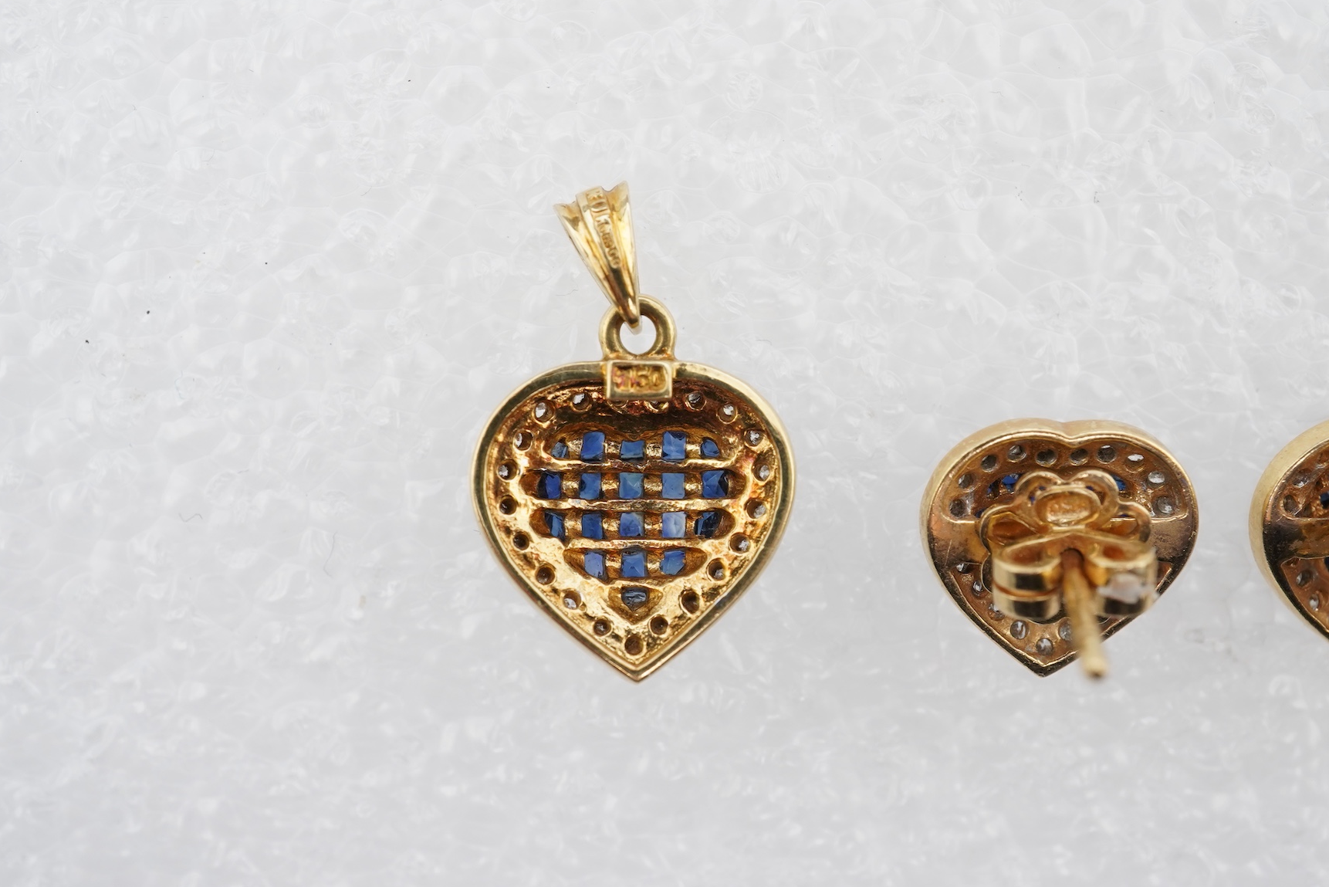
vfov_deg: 28.7
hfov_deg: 41.9
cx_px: 659
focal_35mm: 47
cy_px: 452
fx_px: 1735
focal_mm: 30
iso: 800
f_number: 14
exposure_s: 1/125
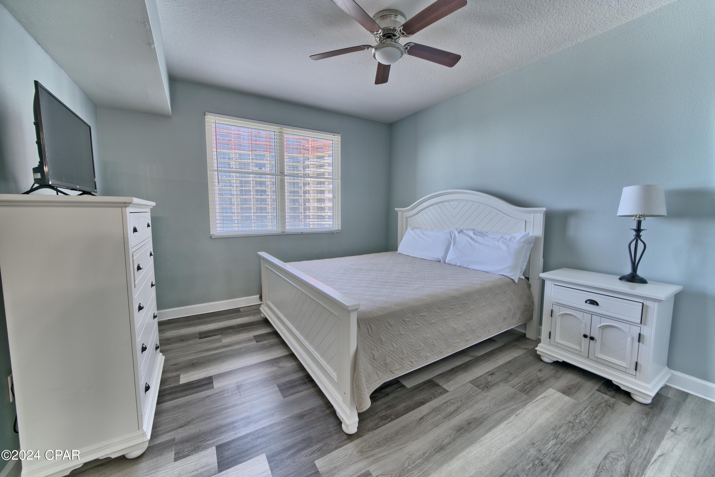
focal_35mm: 13
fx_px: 258
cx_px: 358
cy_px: 238
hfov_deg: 108.3
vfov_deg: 85.5
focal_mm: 13
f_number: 9.5
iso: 500
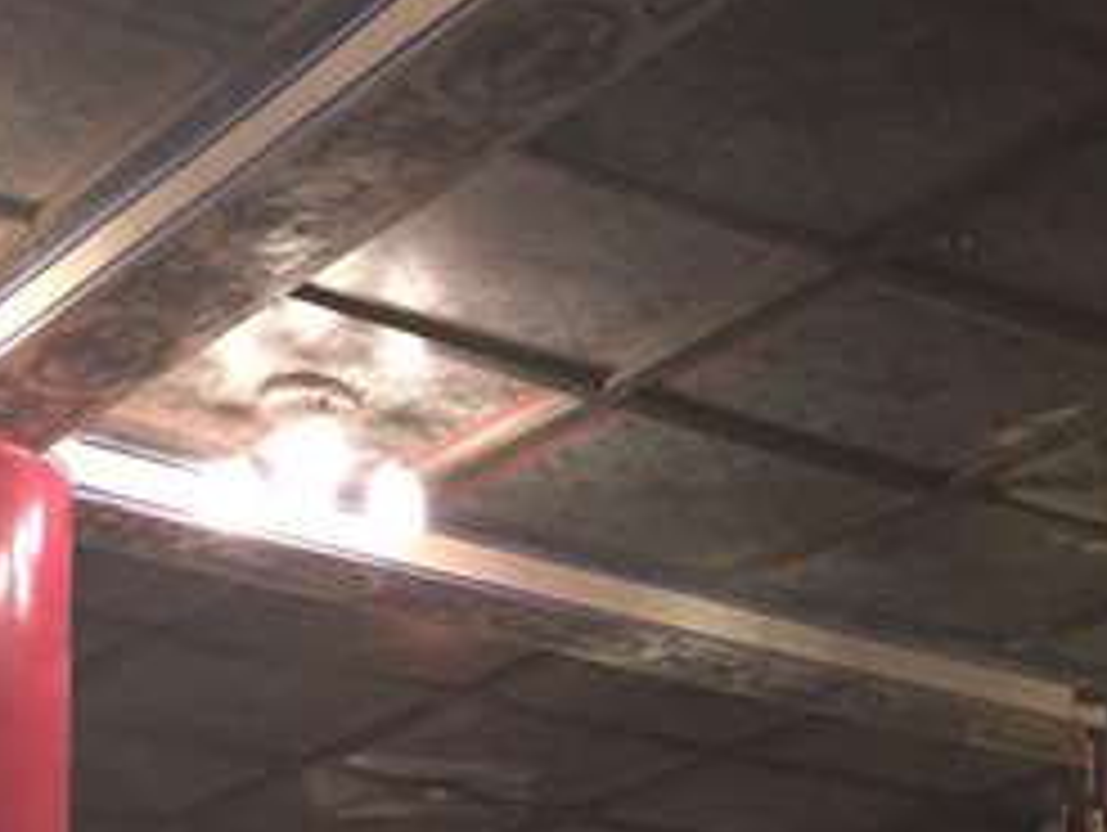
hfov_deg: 18.4
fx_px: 3393
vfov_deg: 12.9
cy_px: 1423
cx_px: 886
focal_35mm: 106
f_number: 2.2
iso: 250
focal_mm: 4.15
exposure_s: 1/15
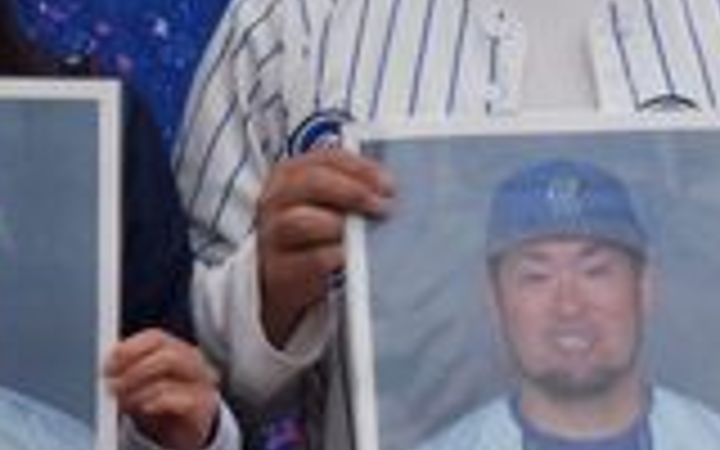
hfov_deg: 12.7
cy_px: 40
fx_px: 3238
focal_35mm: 165
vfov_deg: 7.9
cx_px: 394
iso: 1600
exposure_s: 1/1000
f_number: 16
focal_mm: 28
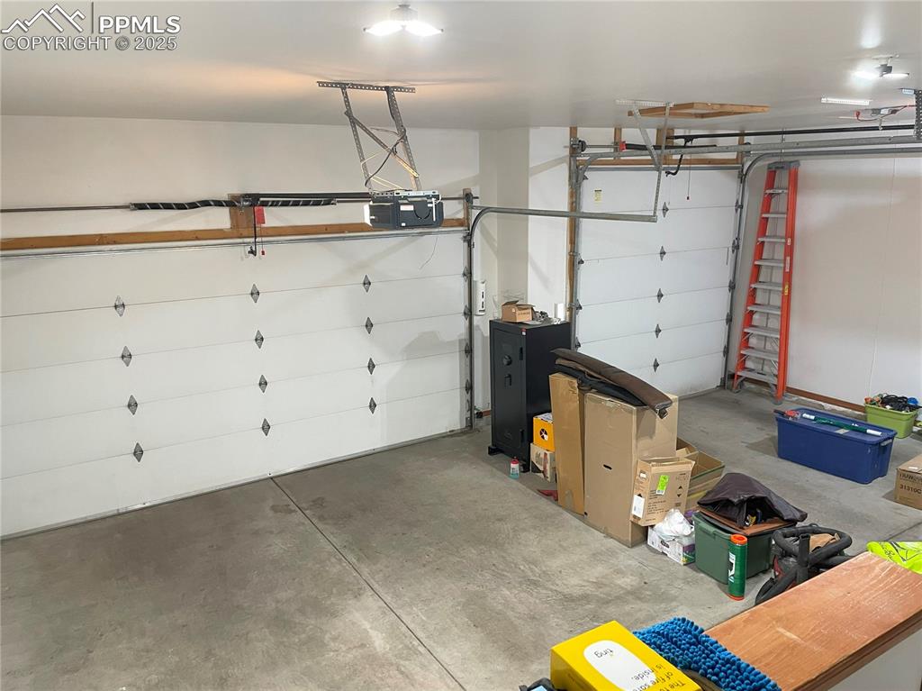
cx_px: 461
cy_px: 346
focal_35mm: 26
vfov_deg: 53.0
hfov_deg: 67.3
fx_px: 692
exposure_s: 1/60
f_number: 1.6
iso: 160
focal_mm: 4.2
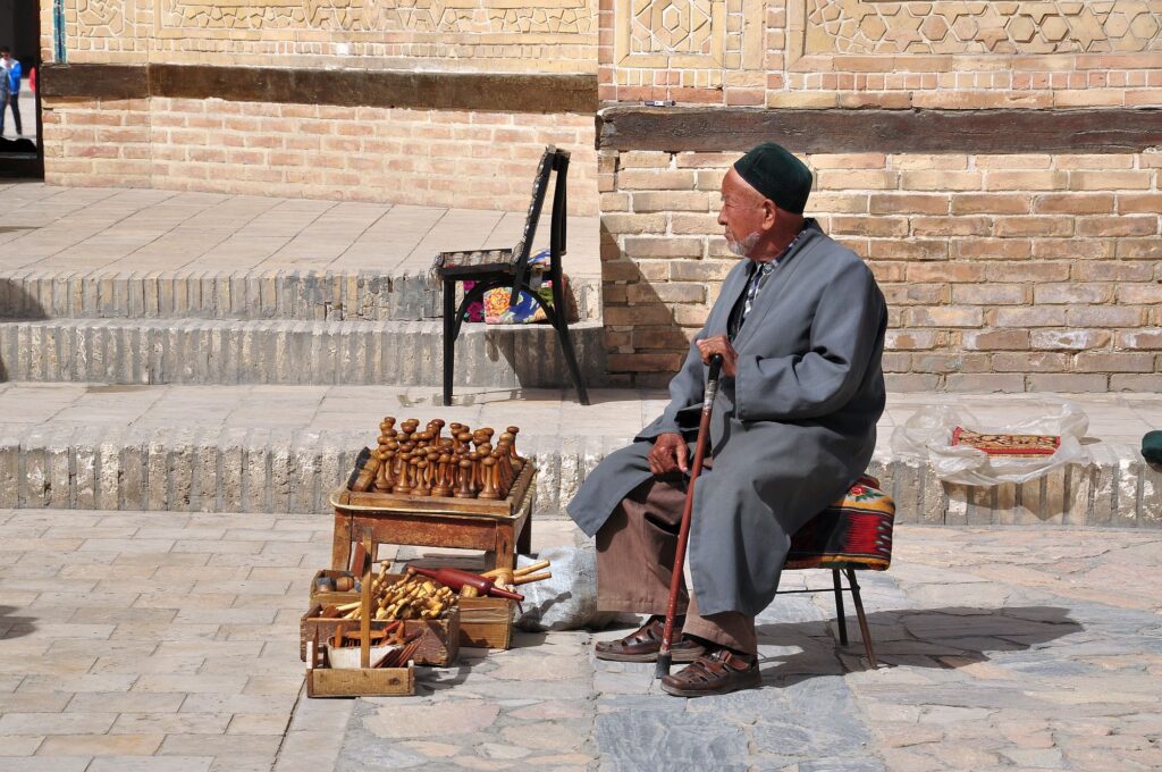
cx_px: 581
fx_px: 4449
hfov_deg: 14.9
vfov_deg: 9.9
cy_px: 386
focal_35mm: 138
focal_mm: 92
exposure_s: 1/500
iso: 200
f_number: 11
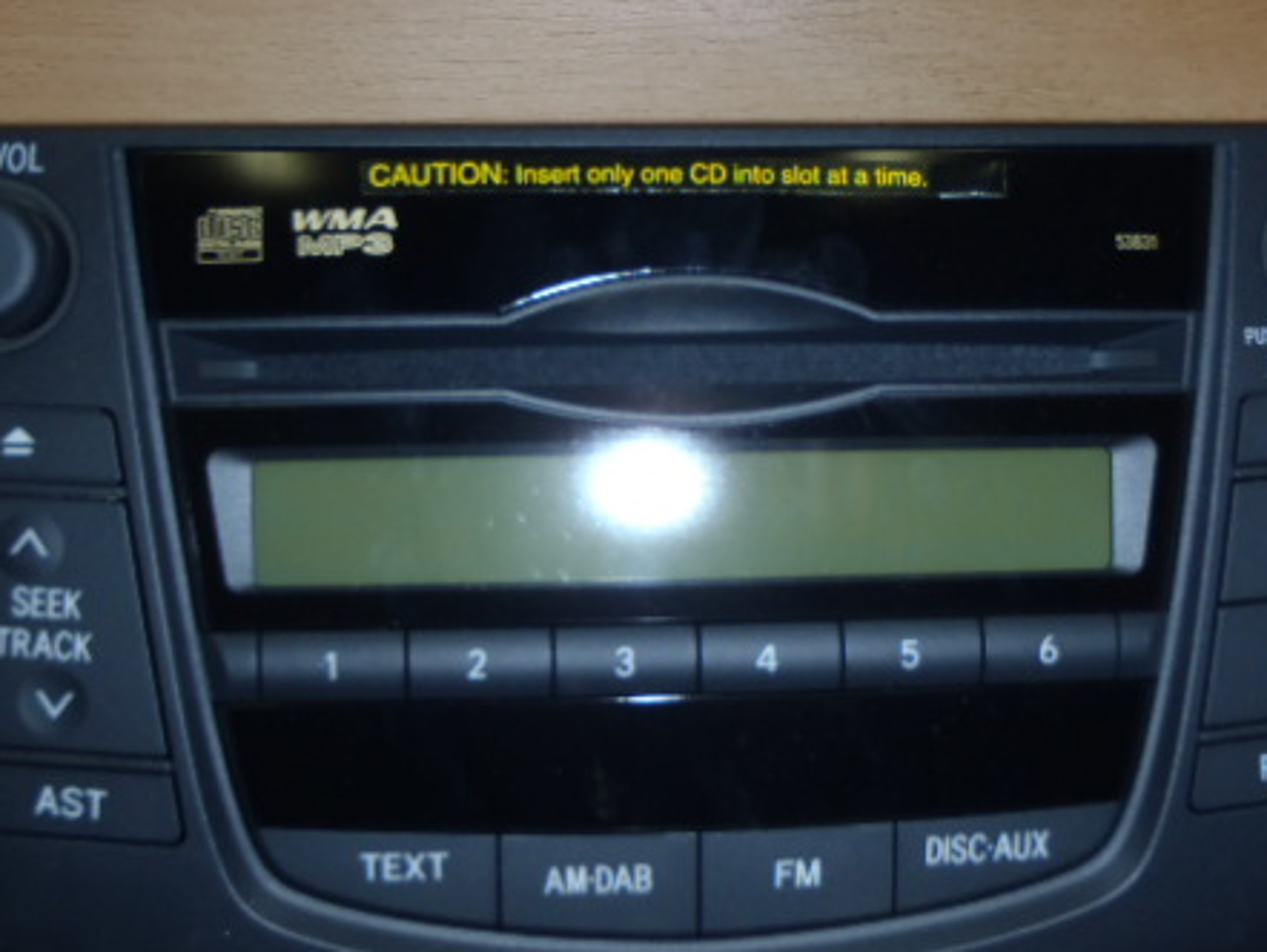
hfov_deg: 34.9
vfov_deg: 26.6
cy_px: 476
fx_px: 2014
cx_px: 654
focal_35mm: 55
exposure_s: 1/40
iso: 100
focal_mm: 6.83
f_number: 4.6
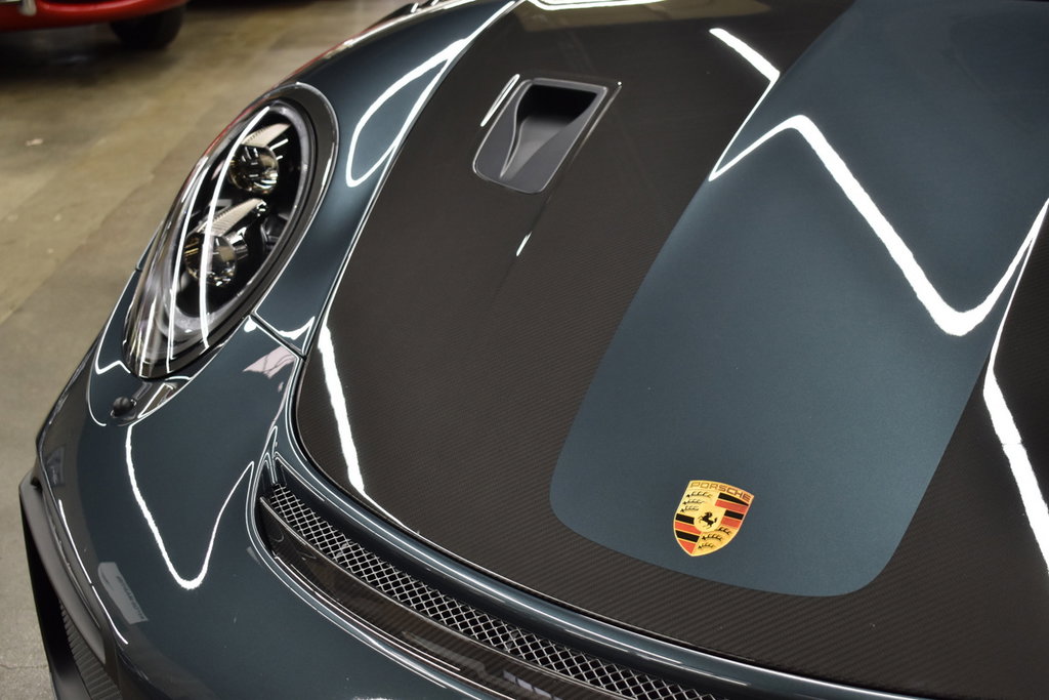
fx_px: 1268
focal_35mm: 44
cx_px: 524
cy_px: 350
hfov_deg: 45.0
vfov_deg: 30.9
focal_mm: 29
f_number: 4.2
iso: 560
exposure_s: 1/50
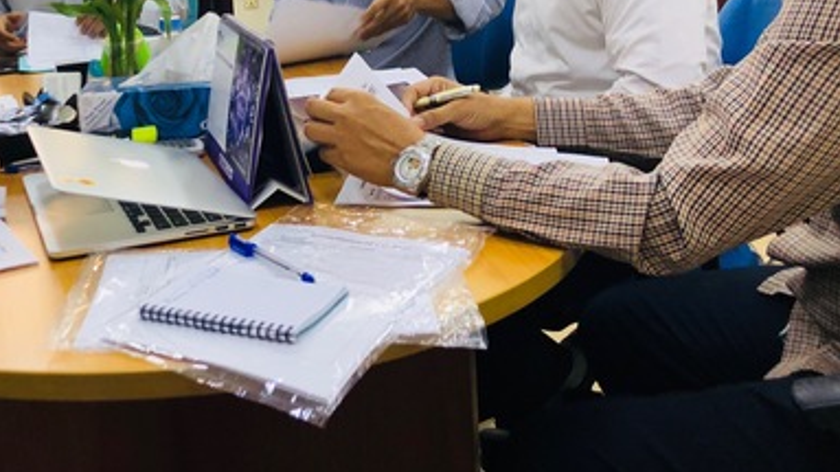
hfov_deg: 39.5
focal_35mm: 51
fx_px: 1135
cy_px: 24
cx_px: 208
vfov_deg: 22.7
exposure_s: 1/20
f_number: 1.8
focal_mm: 4
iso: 40
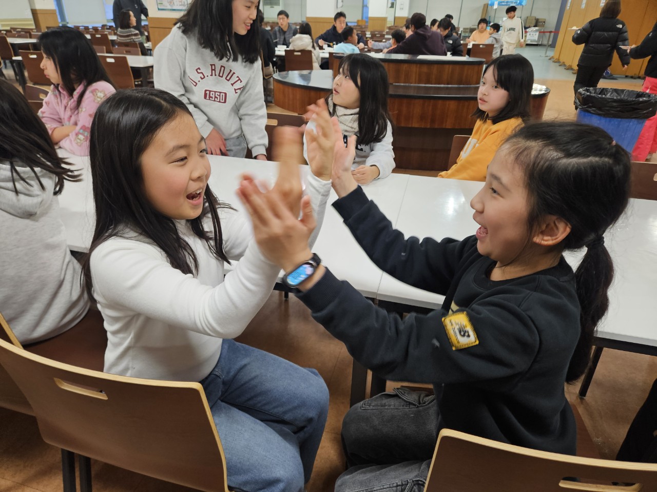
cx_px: 328
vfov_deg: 58.9
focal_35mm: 23
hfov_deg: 73.9
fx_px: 437
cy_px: 246
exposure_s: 1/120
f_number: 1.8
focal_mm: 5.4
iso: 125
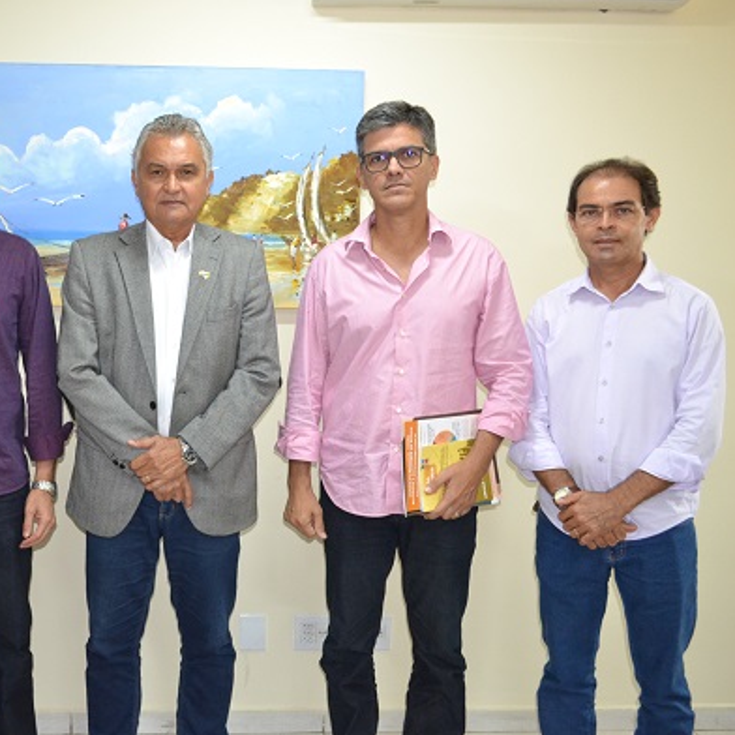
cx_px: 180
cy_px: 373
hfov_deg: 41.5
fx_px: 937
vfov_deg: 42.8
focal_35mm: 39
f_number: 3.8
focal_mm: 20
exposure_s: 1/60
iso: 1800
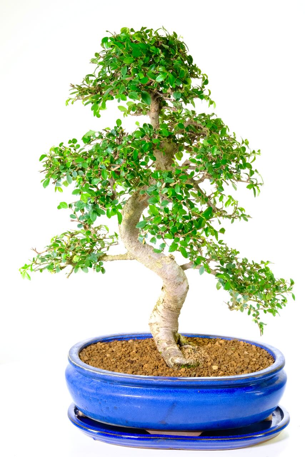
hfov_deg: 15.7
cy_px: 228
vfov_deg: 23.4
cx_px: 152
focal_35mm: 87
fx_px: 1105
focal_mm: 57.8
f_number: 11
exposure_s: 1/13
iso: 1600
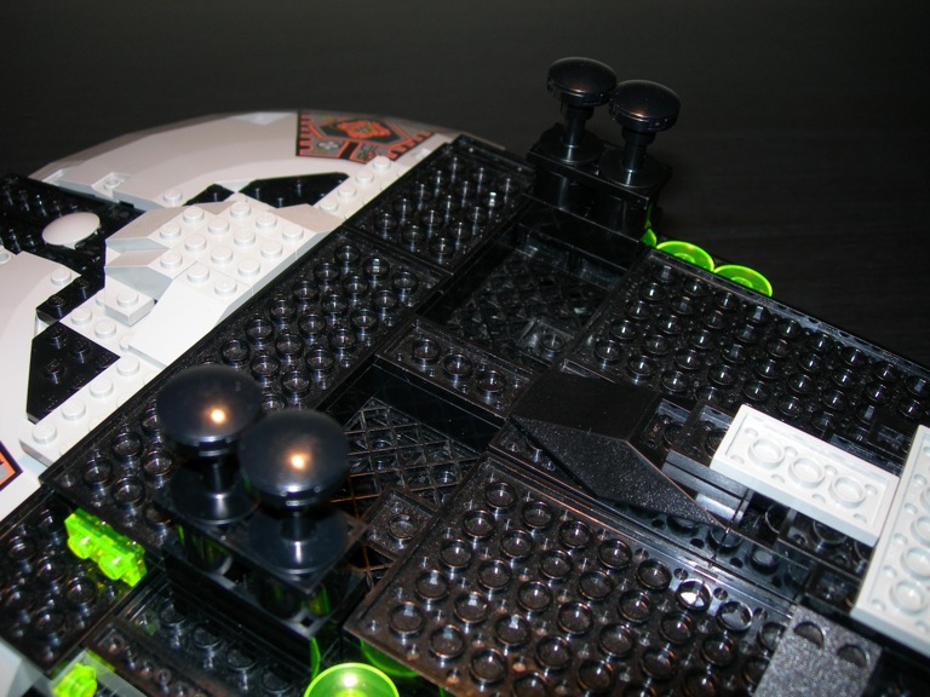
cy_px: 348
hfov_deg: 49.0
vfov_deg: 37.7
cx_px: 465
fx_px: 1021
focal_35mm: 38
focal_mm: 7.8
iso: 50
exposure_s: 1/60.1
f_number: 2.8
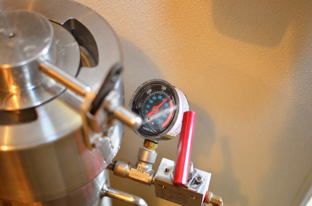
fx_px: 454
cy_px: 103
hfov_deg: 37.9
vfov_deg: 25.6
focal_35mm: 52
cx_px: 156
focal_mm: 35
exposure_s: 1/60
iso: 360
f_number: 2.8
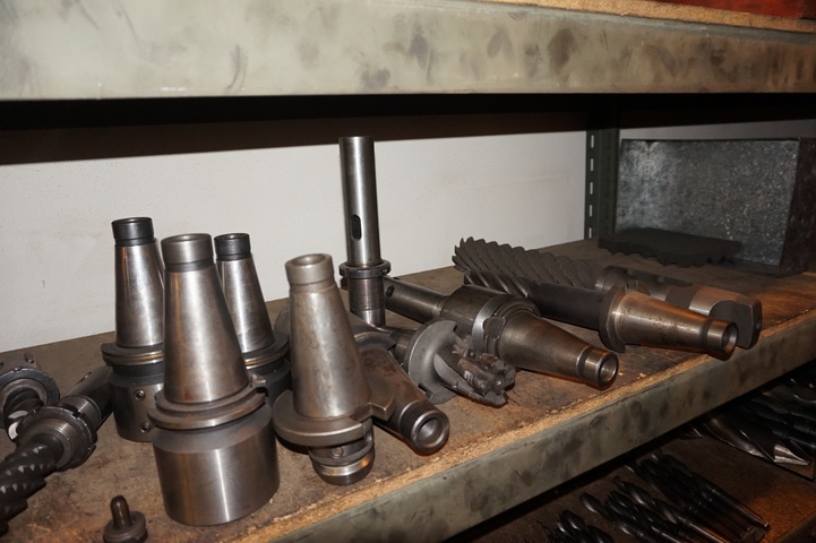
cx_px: 408
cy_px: 272
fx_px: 544
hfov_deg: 73.8
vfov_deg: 53.1
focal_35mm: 24
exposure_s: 1/60
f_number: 3.5
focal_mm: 16
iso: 800
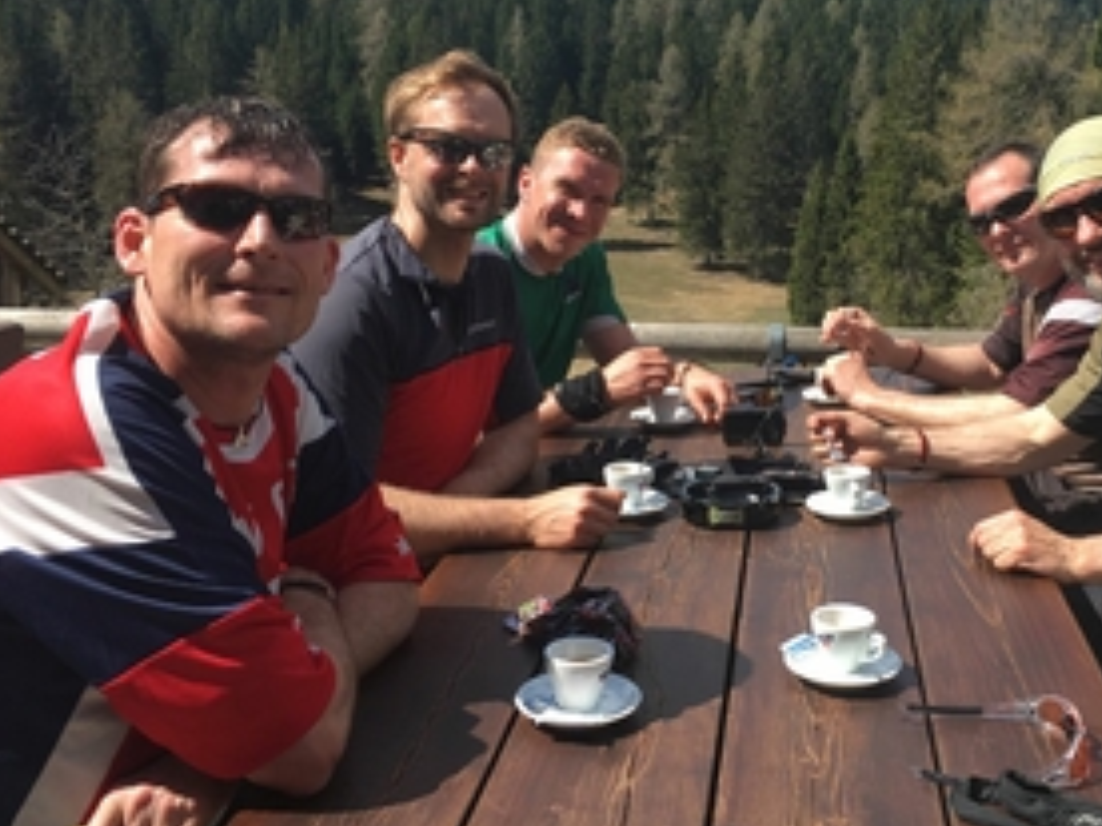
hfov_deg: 44.4
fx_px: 1337
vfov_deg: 34.3
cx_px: 695
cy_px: 379
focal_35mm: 42
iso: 25
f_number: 2.2
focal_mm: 4.15
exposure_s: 1/950
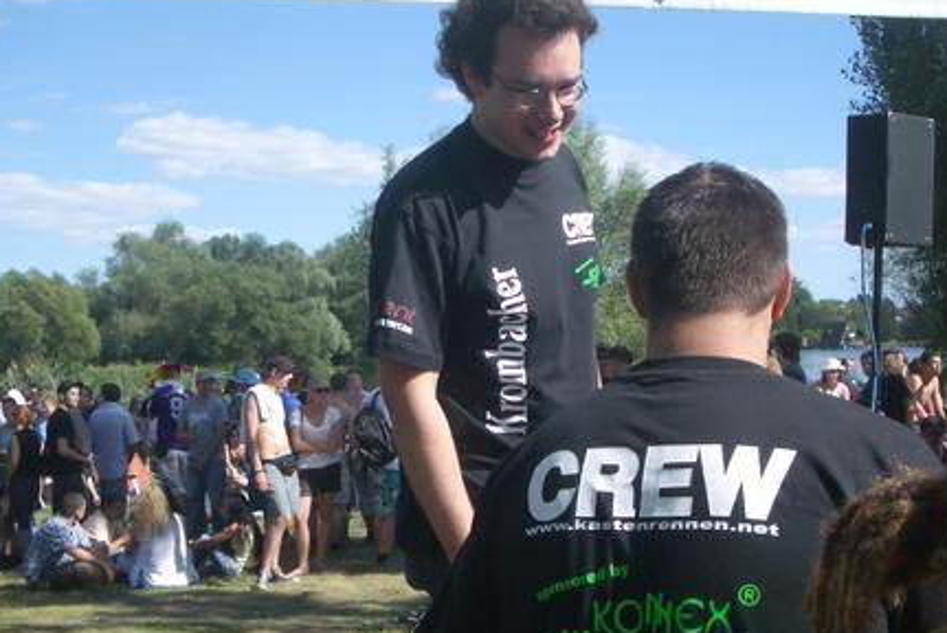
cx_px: 486
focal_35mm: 54
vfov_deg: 24.9
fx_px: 1421
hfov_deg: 36.8
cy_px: 435
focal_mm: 5.8
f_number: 4.3
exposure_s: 1/400
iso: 50
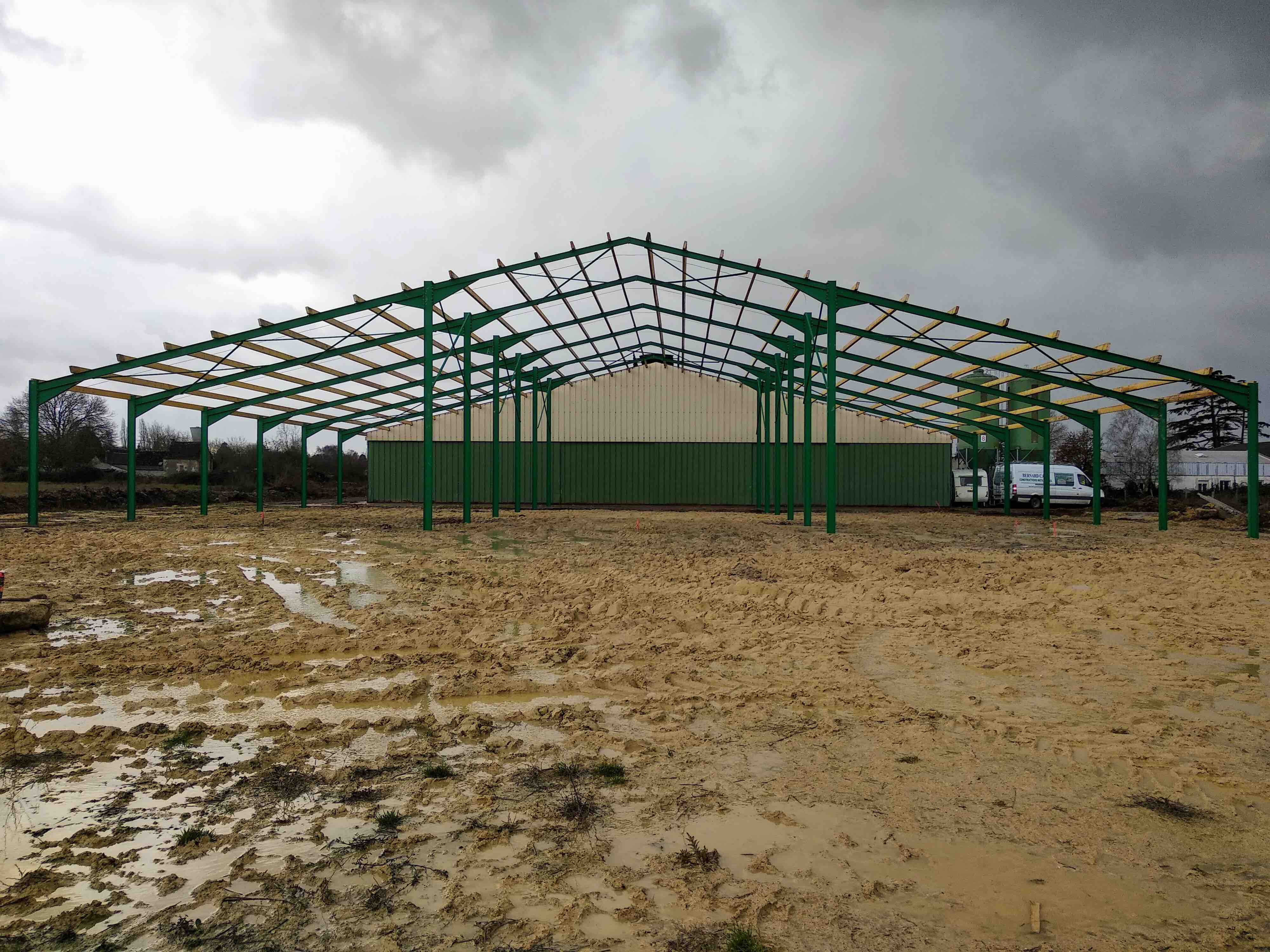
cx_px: 635
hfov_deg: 67.3
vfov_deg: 53.1
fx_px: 954
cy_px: 476
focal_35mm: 26
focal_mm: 3.81
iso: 100
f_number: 2.2
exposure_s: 1/185
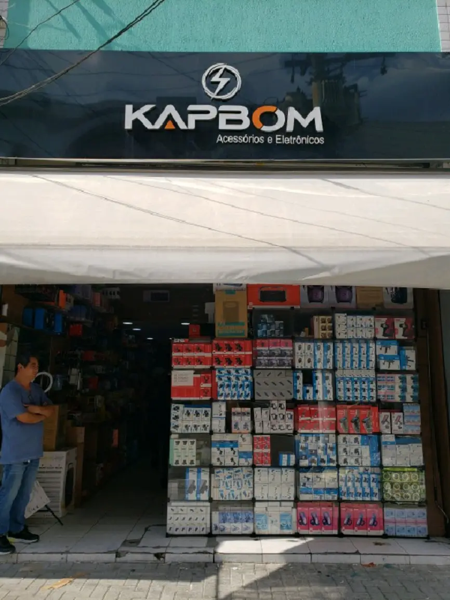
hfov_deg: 53.1
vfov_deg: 67.3
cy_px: 300
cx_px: 225
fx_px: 450
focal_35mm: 26
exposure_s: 1/1667
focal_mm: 4.3
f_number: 2.4
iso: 50
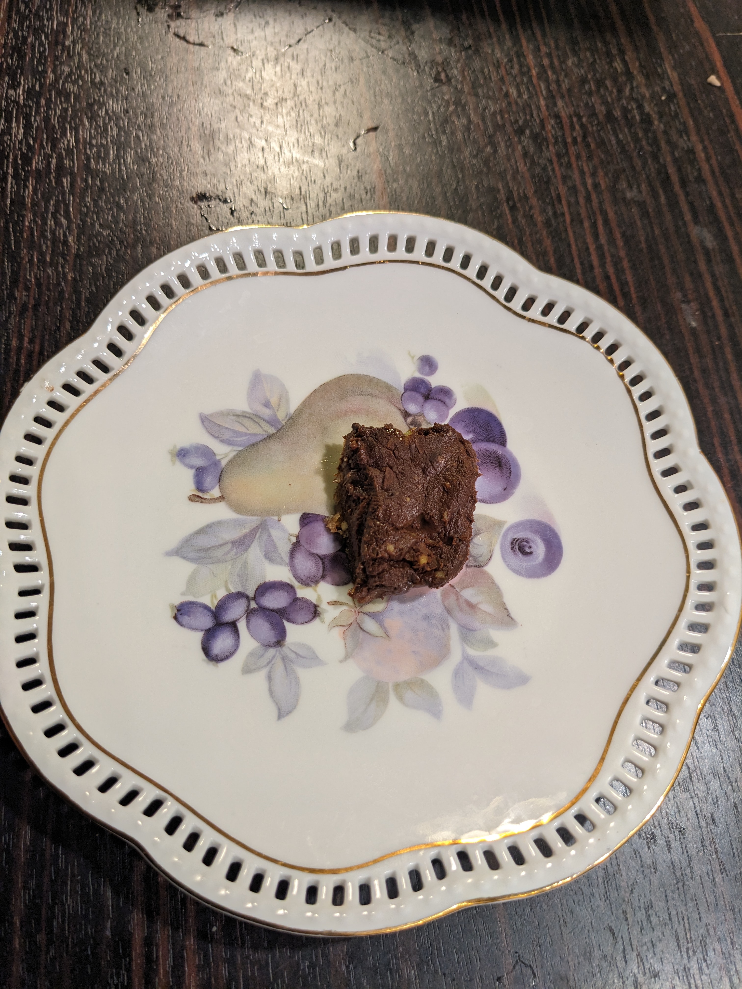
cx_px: 371
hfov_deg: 51.4
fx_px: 772
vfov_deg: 65.3
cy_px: 494
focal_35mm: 27
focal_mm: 4.38
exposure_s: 1/25
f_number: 1.73
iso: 60
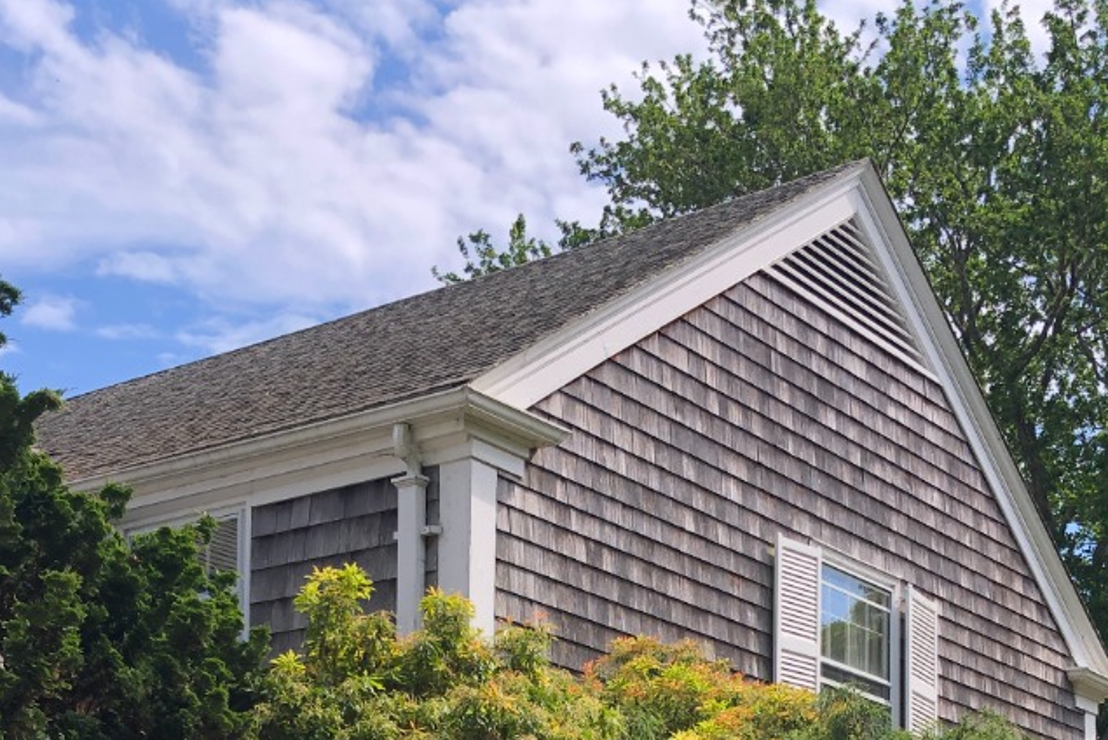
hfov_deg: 30.5
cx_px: 597
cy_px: 913
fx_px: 2032
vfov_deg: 19.3
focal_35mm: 66
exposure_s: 1/1429
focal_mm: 3.99
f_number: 1.8
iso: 20
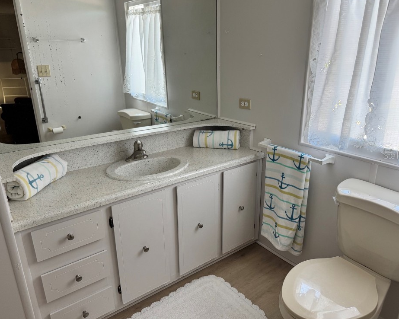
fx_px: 307
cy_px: 155
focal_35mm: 26
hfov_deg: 66.0
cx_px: 203
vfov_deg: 54.9
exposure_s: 1/120
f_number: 1.78
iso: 125
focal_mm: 6.76
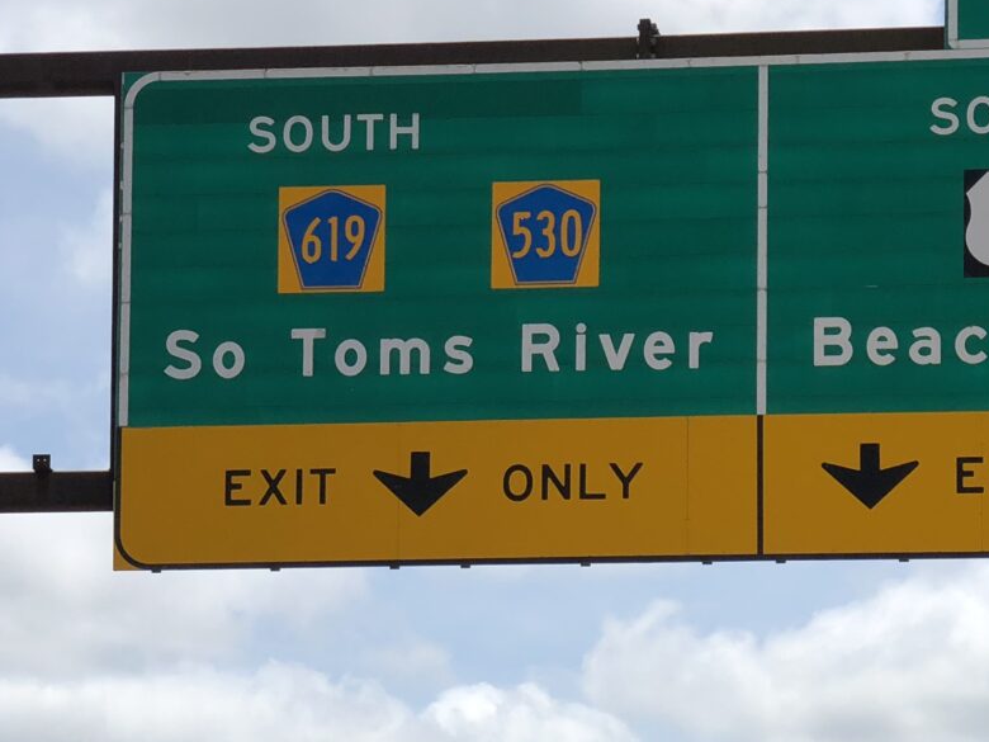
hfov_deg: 15.4
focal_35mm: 128
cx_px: 680
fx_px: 3657
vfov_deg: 11.4
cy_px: 833
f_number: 2.4
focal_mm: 6
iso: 16
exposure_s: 1/2315
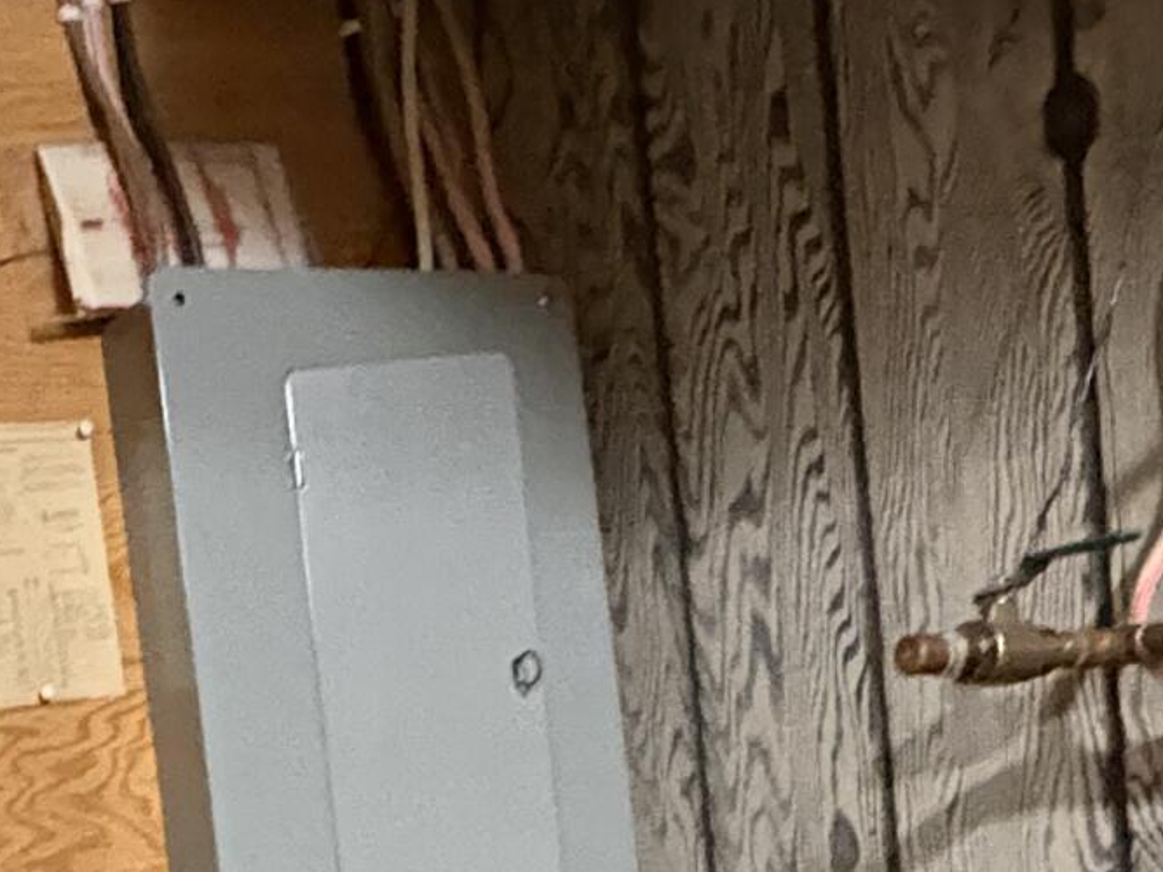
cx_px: 122
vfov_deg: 21.3
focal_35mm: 63
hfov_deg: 29.5
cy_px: 1106
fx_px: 2116
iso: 1250
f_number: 2.2
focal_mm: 2.22
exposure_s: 1/30
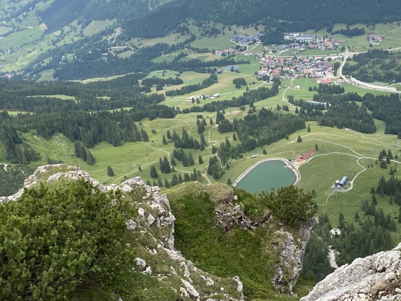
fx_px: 521
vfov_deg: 32.0
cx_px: 314
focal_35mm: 45
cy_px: 111
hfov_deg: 40.5
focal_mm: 4.25
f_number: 1.8
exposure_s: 1/1362
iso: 32
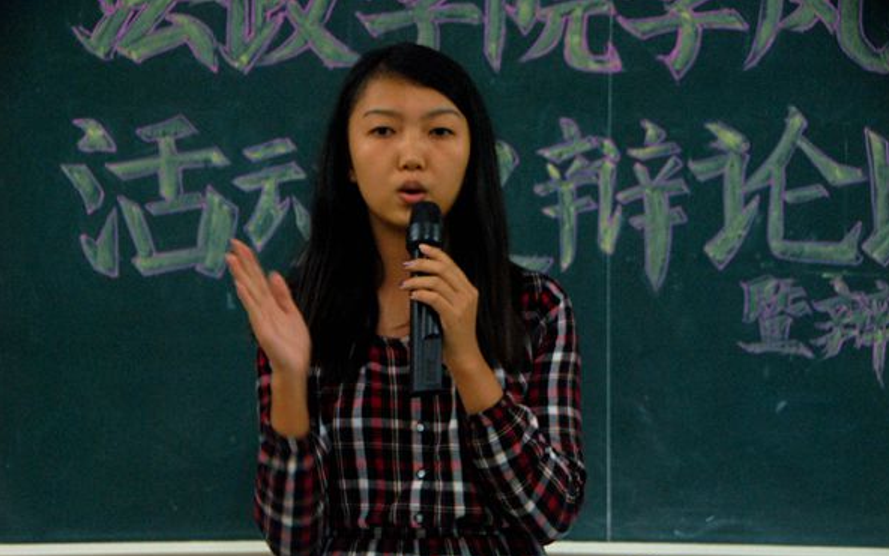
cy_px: 275
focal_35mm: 93
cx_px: 448
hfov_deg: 22.3
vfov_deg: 14.1
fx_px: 2253
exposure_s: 1/15
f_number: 4.8
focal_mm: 60
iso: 1000
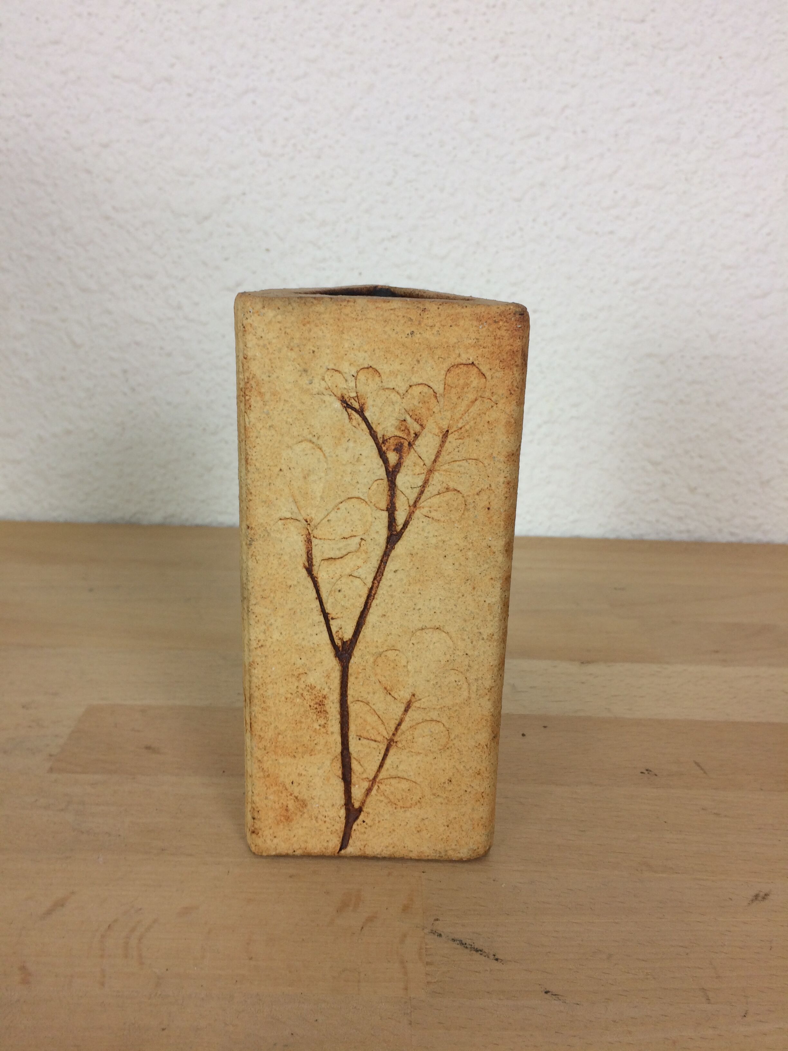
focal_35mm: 29
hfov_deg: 48.2
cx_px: 394
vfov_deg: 61.7
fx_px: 880
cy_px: 526
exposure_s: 1/50
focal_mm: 4.15
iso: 40
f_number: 2.2
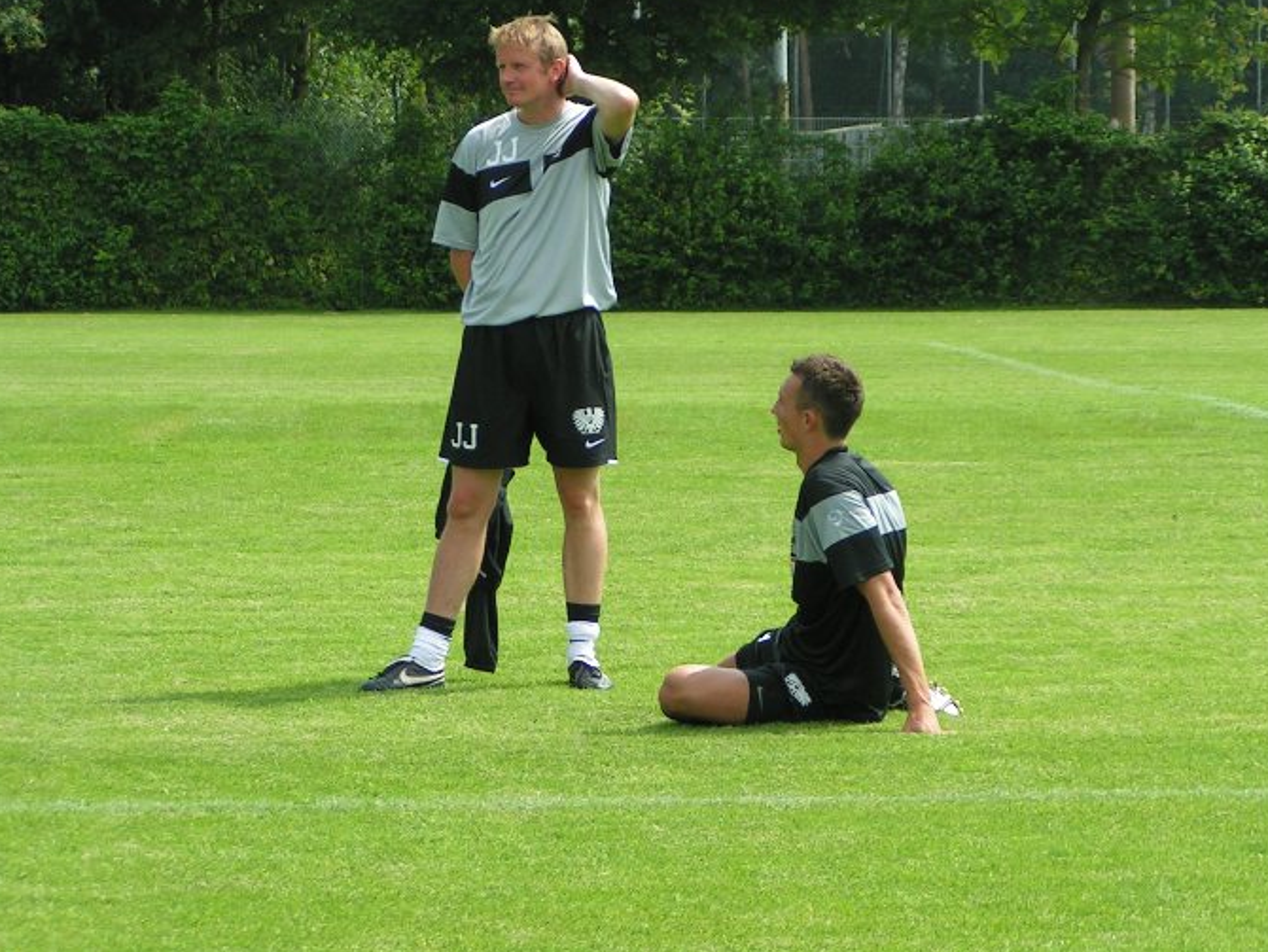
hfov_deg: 11.0
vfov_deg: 8.3
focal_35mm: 179
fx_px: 6559
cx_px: 626
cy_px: 394
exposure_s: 1/640
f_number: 3.5
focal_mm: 22.9
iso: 50
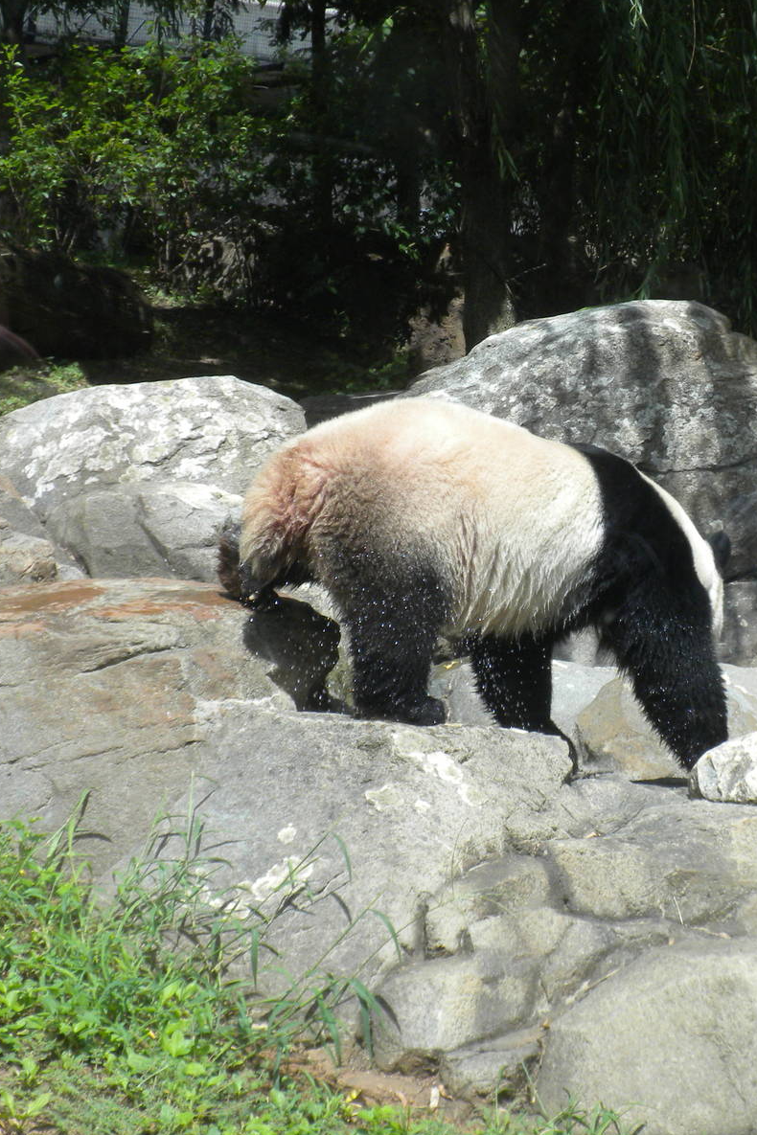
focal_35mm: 73
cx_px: 614
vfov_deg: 27.7
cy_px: 564
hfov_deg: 18.5
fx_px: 2302
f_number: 4.3
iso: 105
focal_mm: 9.1
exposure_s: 1/500
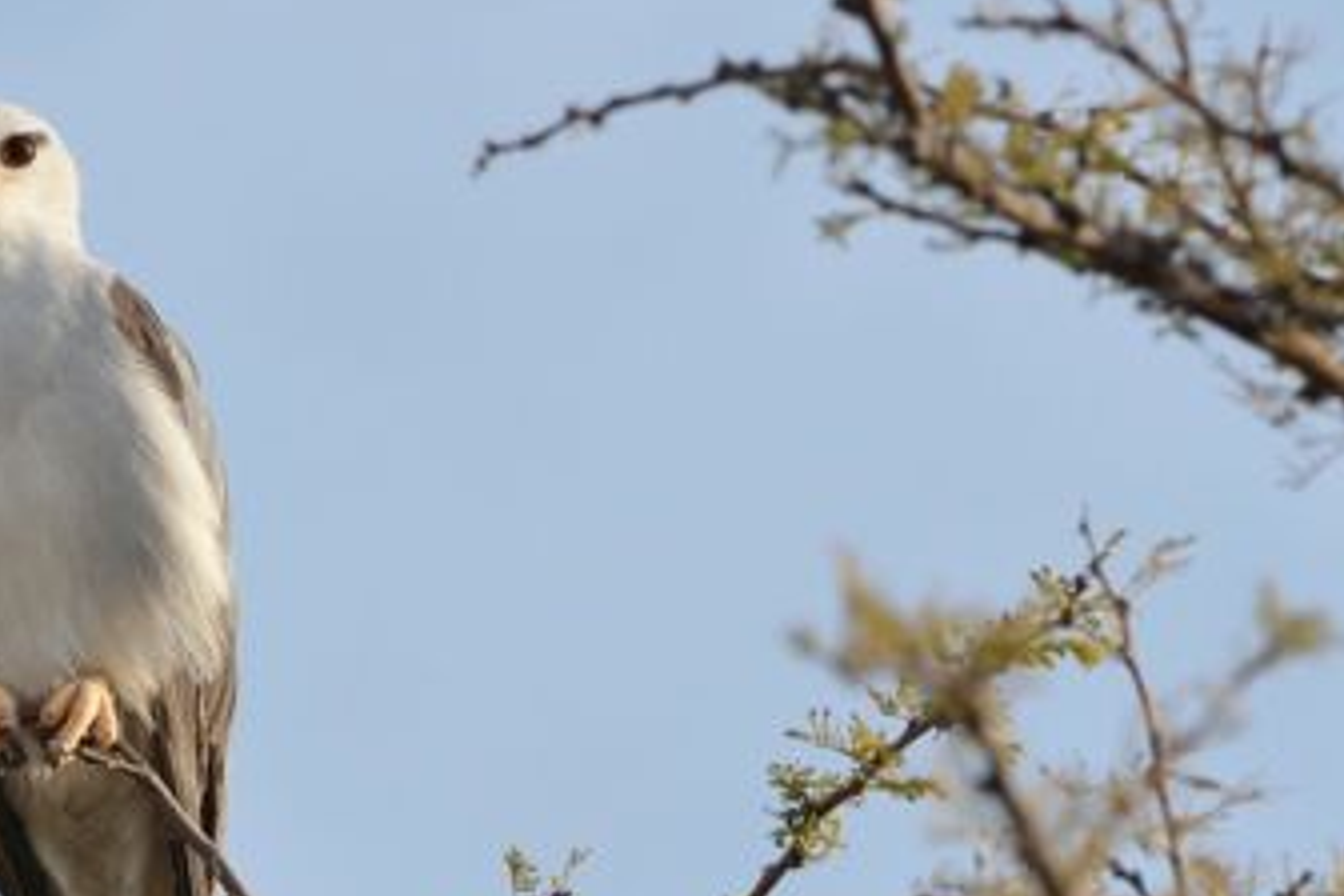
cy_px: 716
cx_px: 276
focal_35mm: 535
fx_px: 19972
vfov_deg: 2.6
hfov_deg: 3.9
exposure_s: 1/640
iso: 200
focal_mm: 200
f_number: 7.1
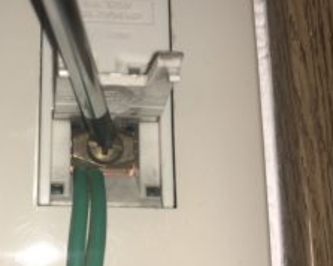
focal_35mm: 49
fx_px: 482
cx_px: 75
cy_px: 149
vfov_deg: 30.8
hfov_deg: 37.0
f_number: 1.8
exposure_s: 1/656
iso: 20
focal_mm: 4
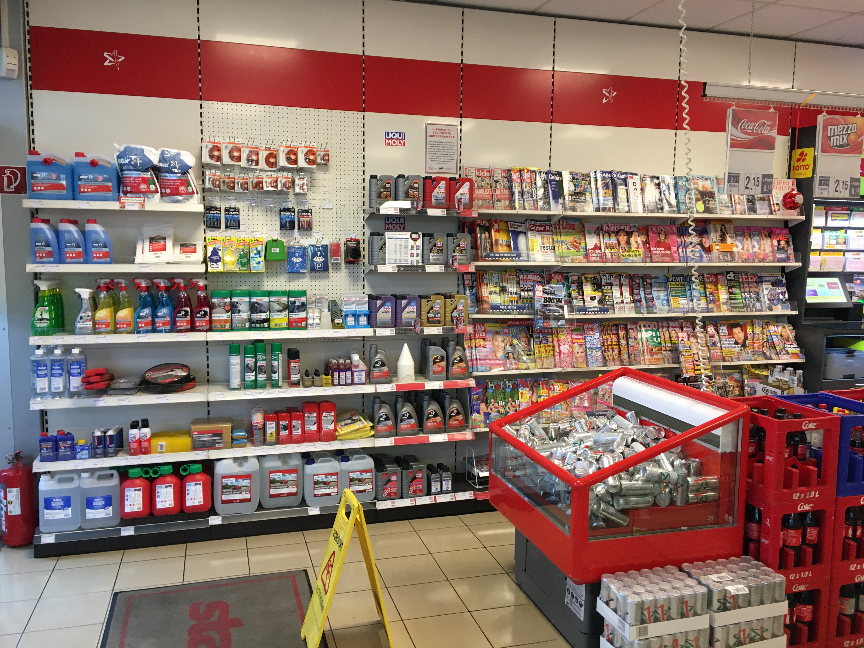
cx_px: 432
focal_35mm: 29
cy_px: 324
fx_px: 724
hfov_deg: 61.7
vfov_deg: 48.2
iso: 100
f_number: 2.2
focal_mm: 4.15
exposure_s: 1/33
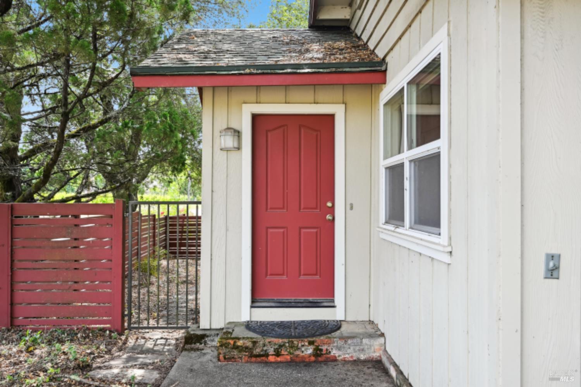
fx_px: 484
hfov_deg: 61.9
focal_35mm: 30
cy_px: 194
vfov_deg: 43.6
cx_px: 290
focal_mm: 30
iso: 800
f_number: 10
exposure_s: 1/160
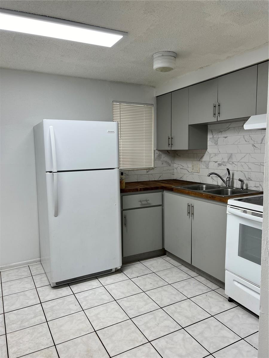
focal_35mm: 26
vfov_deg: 67.3
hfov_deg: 53.1
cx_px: 134
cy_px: 179
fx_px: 269
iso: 64
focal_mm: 5.7
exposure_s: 1/120
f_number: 1.5
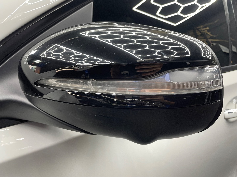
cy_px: 88
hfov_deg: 67.3
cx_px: 118
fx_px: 178
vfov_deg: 53.1
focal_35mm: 26
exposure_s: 1/60
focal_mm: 4.2
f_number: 1.6
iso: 160
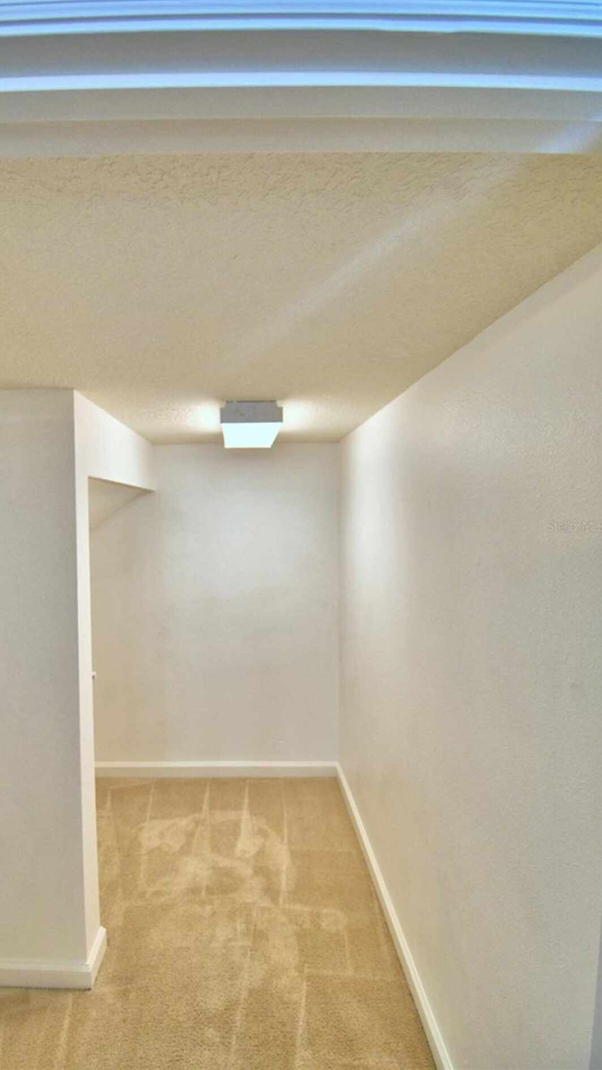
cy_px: 526
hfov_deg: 66.5
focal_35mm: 16
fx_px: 454
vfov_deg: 99.4
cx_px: 245
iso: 400
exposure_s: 1/50
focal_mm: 10
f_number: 4.5
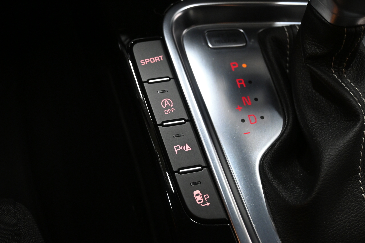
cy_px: 122
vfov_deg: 29.4
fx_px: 464
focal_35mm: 46
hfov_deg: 43.0
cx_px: 182
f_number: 4.8
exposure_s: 1/50
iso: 2000
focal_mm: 30.5
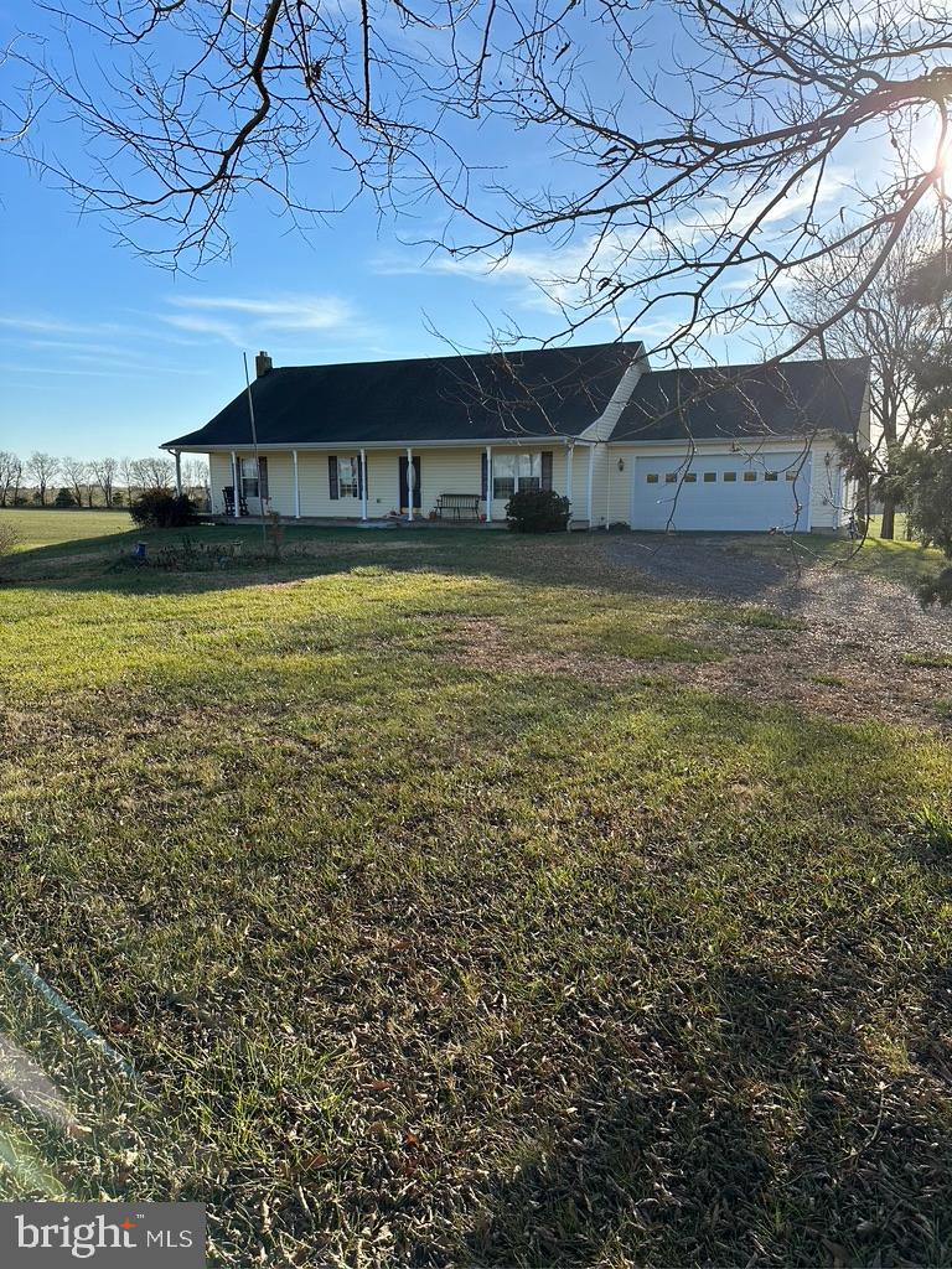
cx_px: 476
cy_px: 634
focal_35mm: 24
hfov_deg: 56.8
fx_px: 880
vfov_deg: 71.6
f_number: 1.78
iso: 80
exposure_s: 1/3717
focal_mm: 6.86
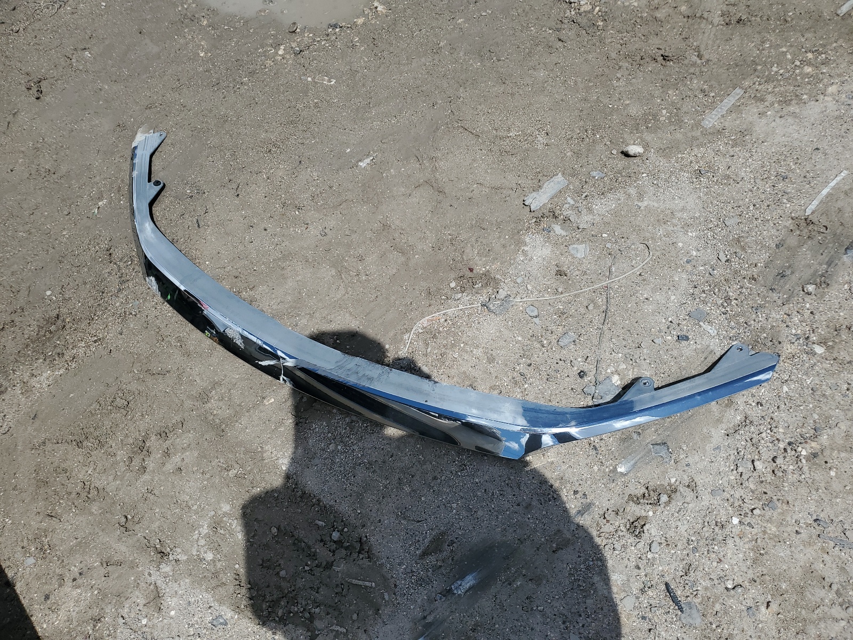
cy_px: 320
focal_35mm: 26
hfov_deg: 67.3
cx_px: 426
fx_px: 641
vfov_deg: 53.1
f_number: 1.5
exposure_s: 1/10000
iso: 50
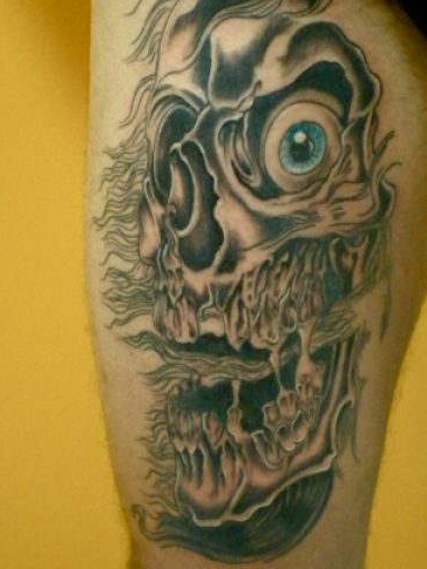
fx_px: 773
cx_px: 242
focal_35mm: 47
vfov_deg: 40.3
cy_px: 245
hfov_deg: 30.9
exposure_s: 1/47.3
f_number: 3.1
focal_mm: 6.3
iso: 800
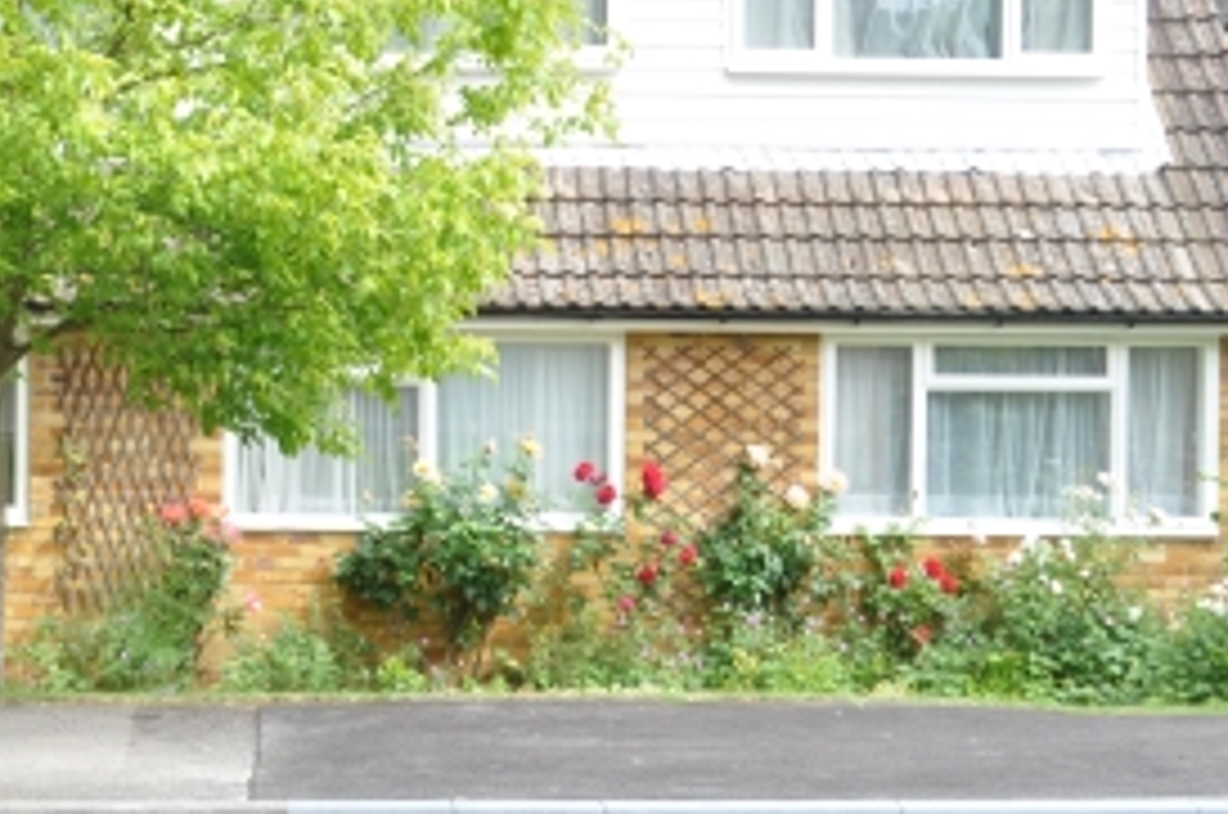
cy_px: 229
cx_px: 175
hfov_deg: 26.3
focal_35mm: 75
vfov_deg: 18.0
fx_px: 2554
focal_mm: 22
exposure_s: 1/125
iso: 200
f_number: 5.6
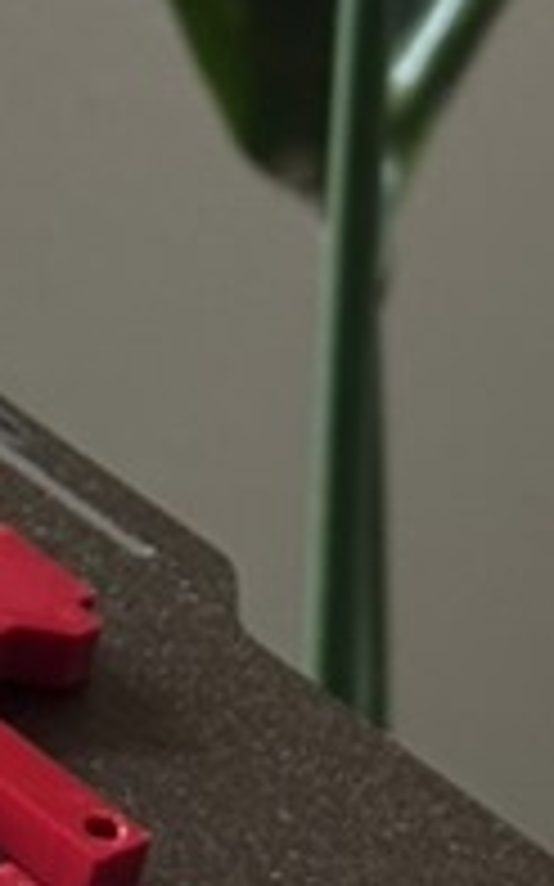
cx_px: -1099
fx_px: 6382
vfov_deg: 7.9
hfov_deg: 4.8
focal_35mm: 264
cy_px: 315
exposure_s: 1/60
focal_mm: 6.76
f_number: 1.78
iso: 200
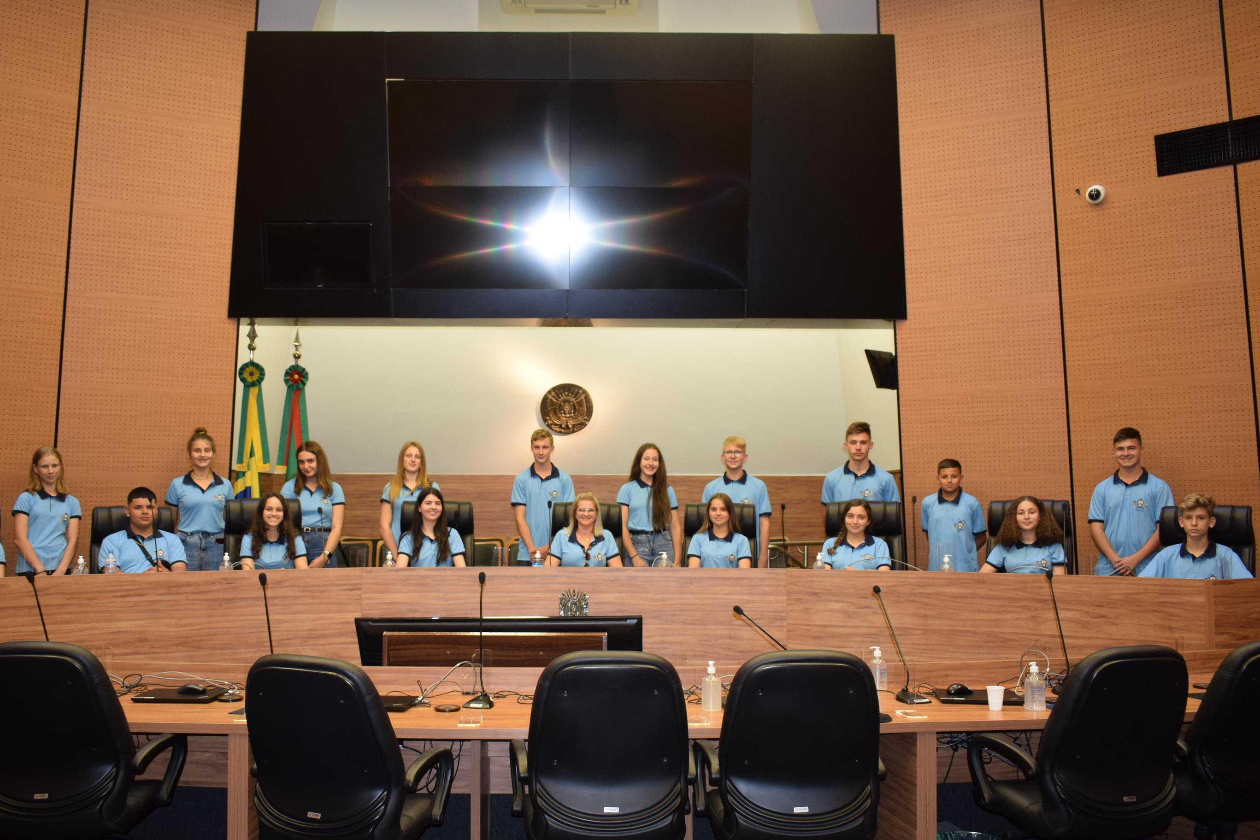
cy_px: 470
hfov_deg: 58.6
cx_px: 573
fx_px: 1120
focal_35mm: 32
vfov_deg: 41.1
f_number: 4
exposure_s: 1/60
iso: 800
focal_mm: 18
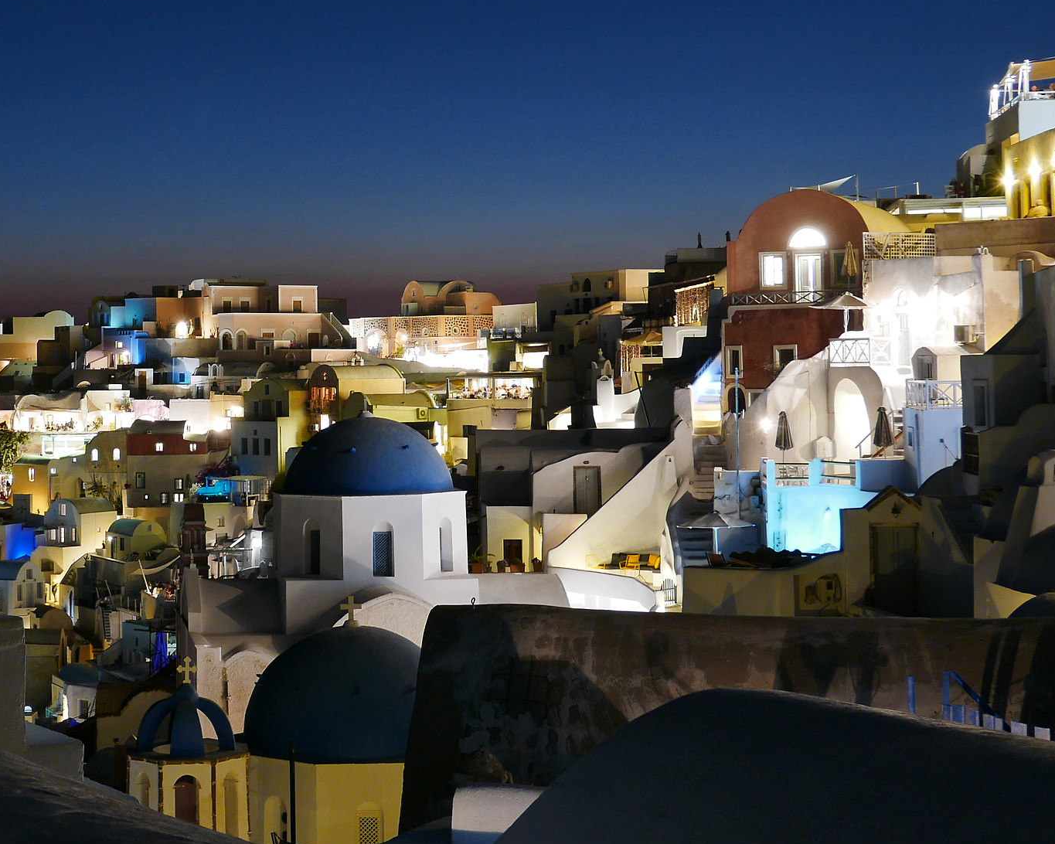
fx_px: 2217
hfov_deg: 26.3
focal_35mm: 71
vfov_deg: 21.5
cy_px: 274
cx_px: 207
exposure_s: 3.2
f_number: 4
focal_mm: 19.3
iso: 200
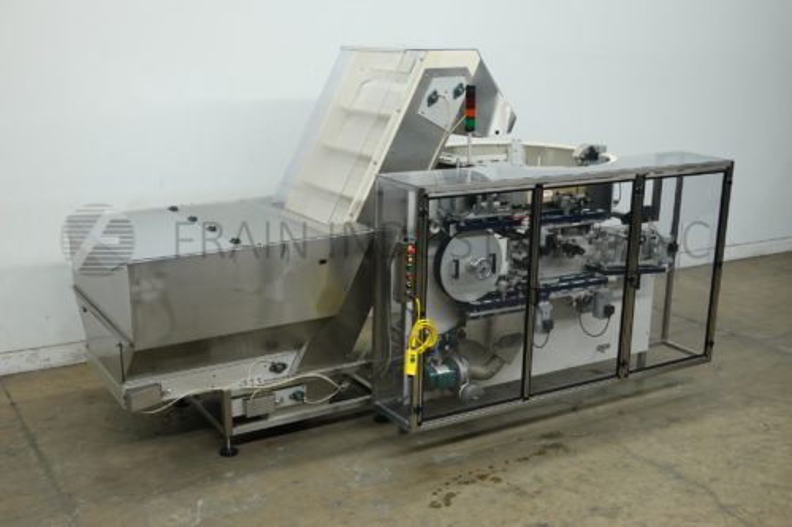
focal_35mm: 45
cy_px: 264
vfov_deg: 29.8
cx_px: 396
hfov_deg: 43.6
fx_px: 990
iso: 200
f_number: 4
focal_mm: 16.54
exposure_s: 1/50
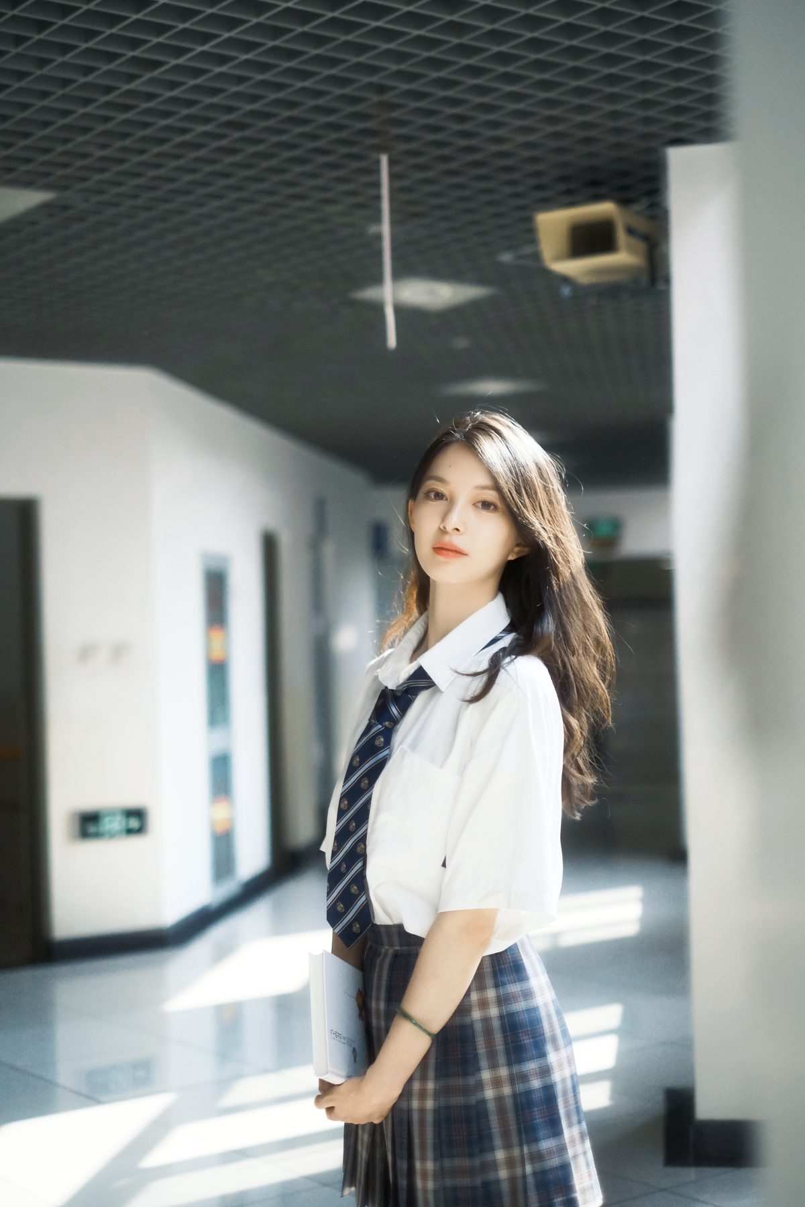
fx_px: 1778
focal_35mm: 53
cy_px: 604
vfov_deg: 37.5
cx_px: 402
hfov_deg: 25.5
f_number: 1.4
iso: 3200
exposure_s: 1/10000
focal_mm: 35
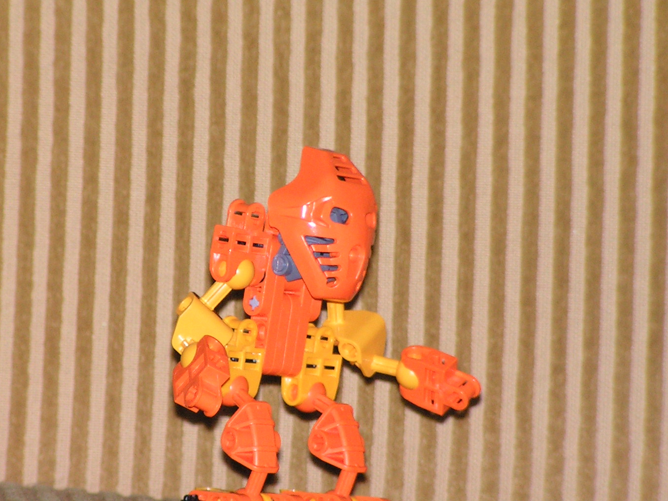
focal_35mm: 308
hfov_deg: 6.4
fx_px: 5944
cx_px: 256
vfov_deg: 4.8
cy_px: 318
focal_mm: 34.1
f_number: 3.3
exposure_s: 1/200
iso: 200
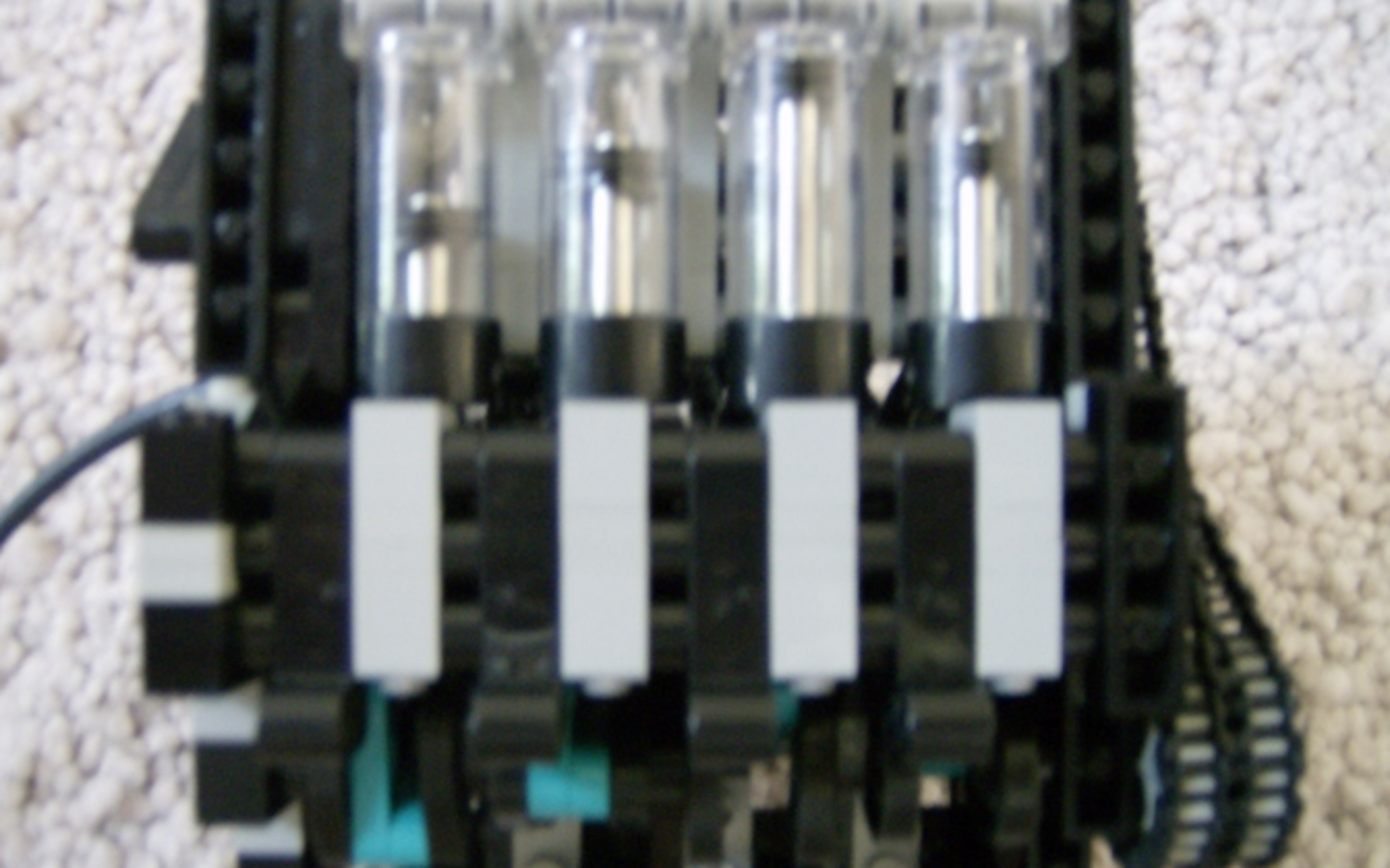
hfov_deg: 49.3
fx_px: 1515
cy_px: 460
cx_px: 675
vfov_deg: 32.0
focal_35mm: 40
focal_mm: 6
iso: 200
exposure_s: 1/2.98
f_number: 2.8
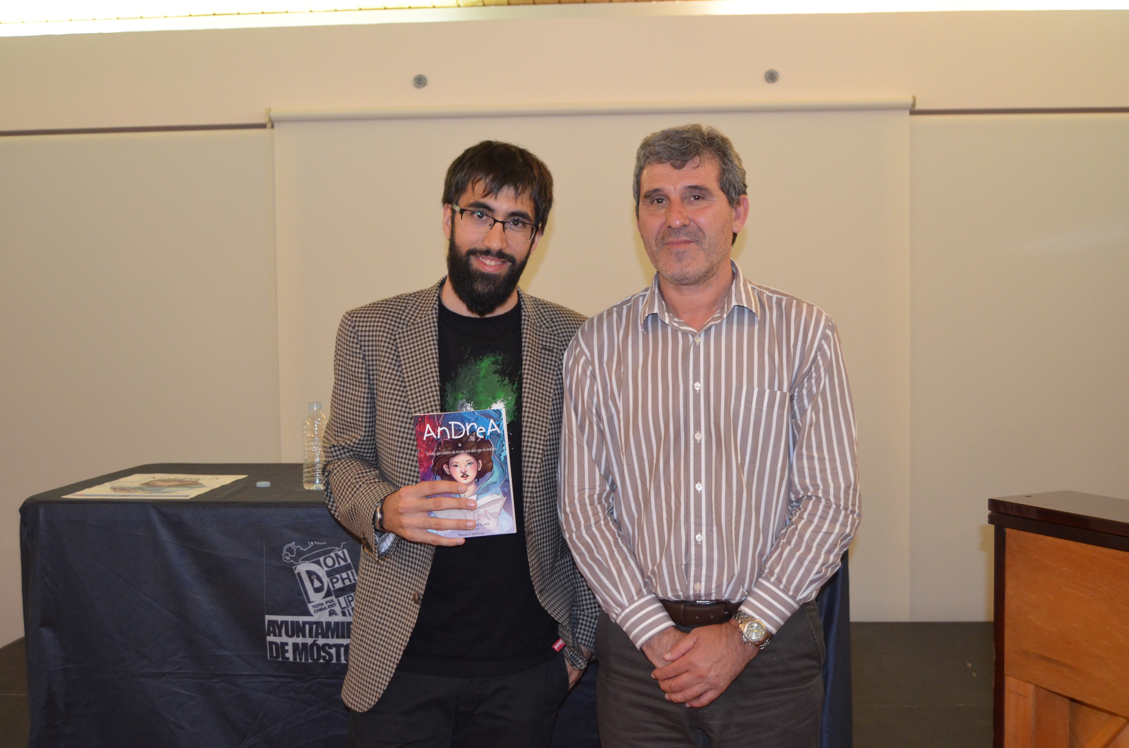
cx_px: 564
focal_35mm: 39
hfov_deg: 49.6
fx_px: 1221
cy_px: 374
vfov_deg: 34.1
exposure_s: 1/60
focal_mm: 26
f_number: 4
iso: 1600
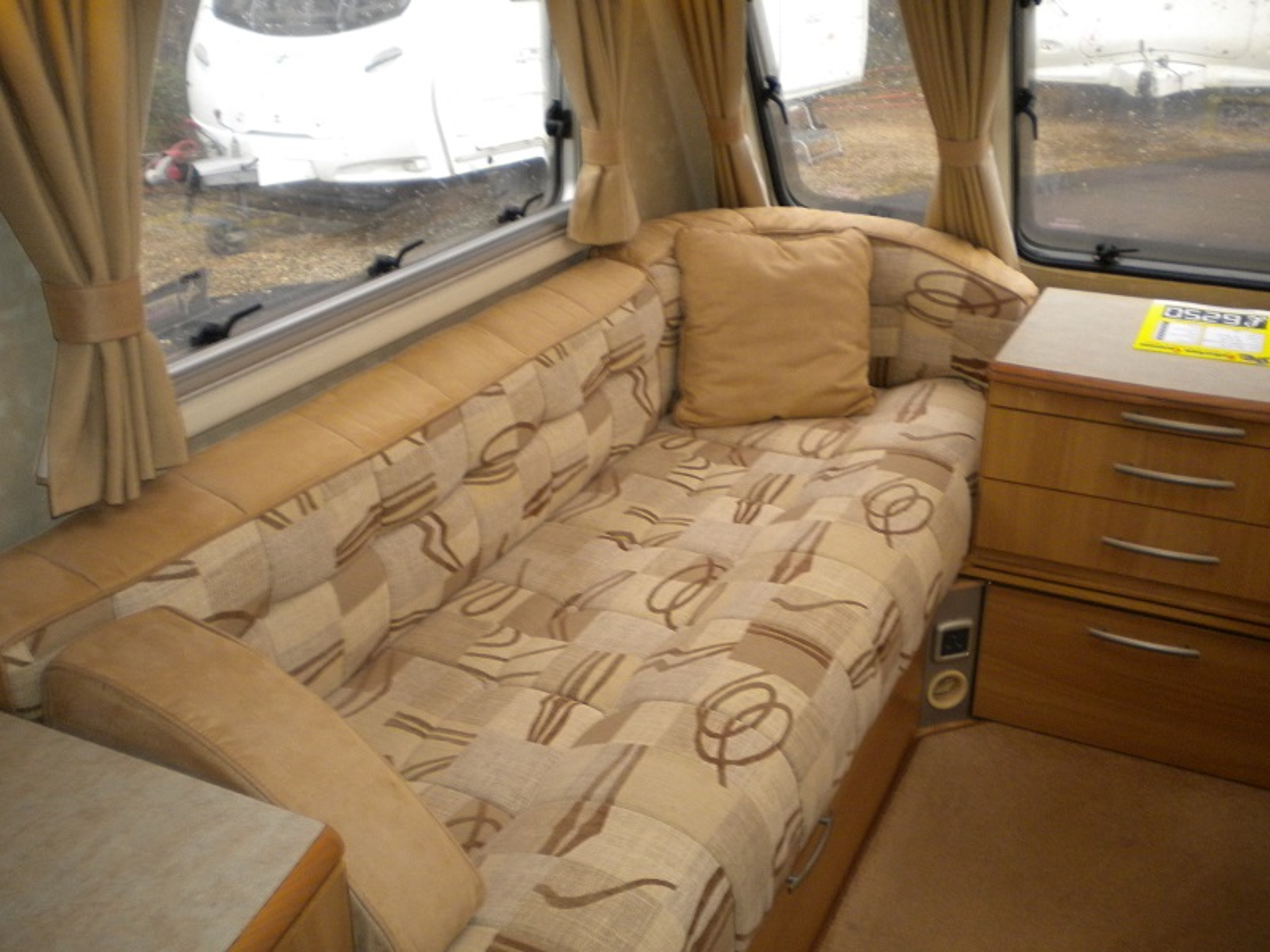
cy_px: 476
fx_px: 1284
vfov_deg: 40.7
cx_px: 635
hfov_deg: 52.6
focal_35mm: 35
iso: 250
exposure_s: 1/58
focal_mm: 6.3
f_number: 3.1
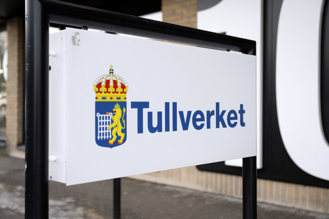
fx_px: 411
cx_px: 153
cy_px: 108
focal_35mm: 45
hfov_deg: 43.6
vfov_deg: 29.8
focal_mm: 41
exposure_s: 1/400
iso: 640
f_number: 3.2
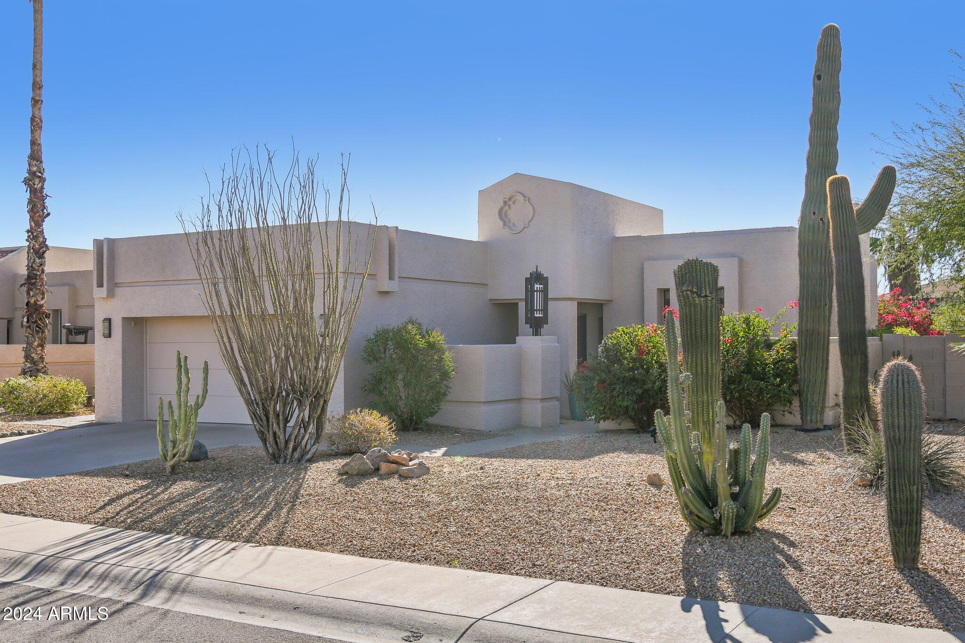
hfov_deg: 48.5
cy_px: 322
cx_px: 482
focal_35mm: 40
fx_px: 1072
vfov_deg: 33.4
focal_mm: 20
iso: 100
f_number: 10
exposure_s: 1/250
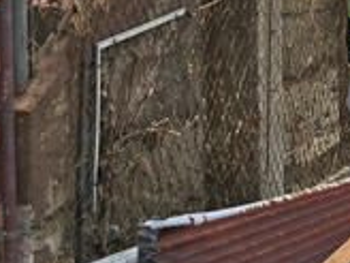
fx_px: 1072
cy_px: -88
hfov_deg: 16.0
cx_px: 612
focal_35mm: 106
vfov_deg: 13.4
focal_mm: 4.15
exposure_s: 1/2137
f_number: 2.2
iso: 25
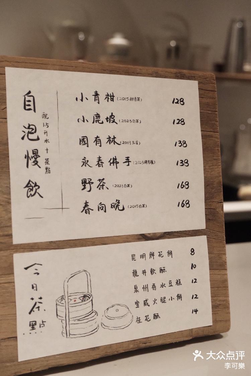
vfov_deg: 39.6
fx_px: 523
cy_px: 188
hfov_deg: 27.0
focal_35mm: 50
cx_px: 126
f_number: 6.4
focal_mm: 33.3
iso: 5000
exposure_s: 1/250
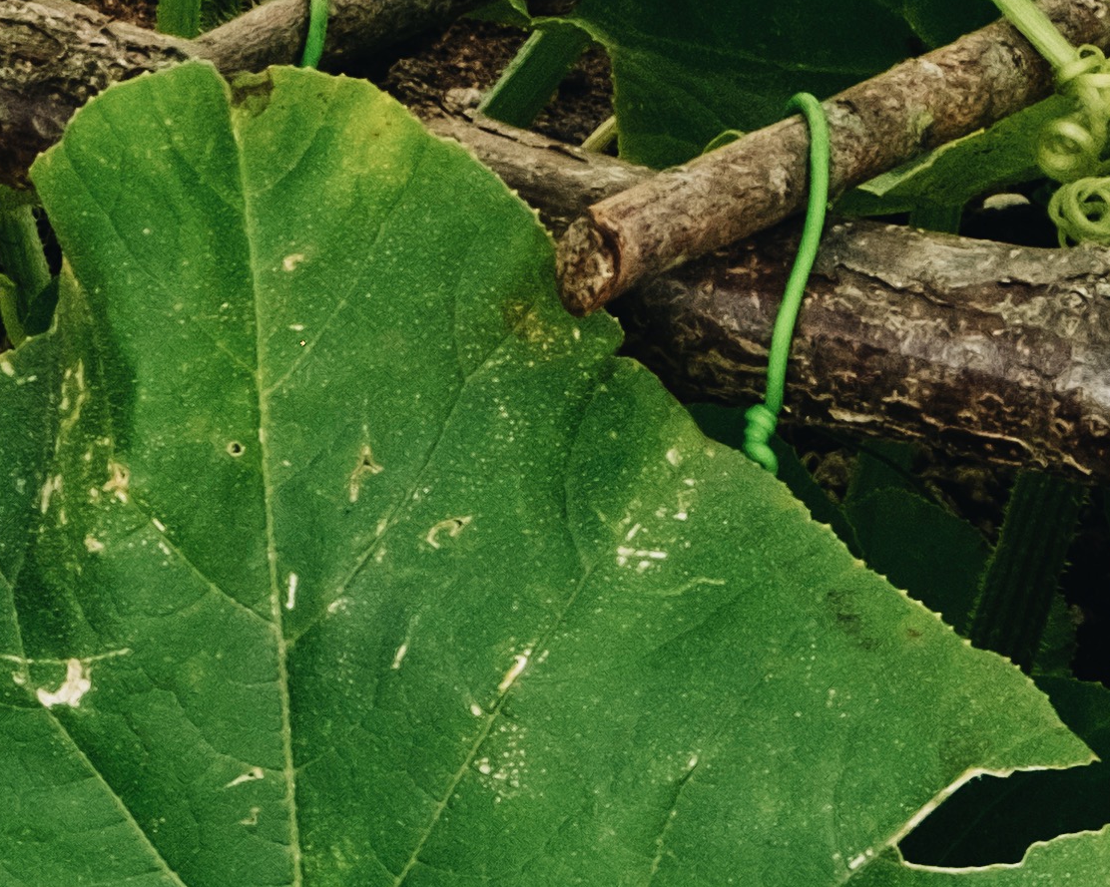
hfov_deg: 7.2
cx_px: -1047
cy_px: 276
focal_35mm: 261
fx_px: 8572
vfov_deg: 5.9
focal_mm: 26.4
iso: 200
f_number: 10
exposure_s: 1/60
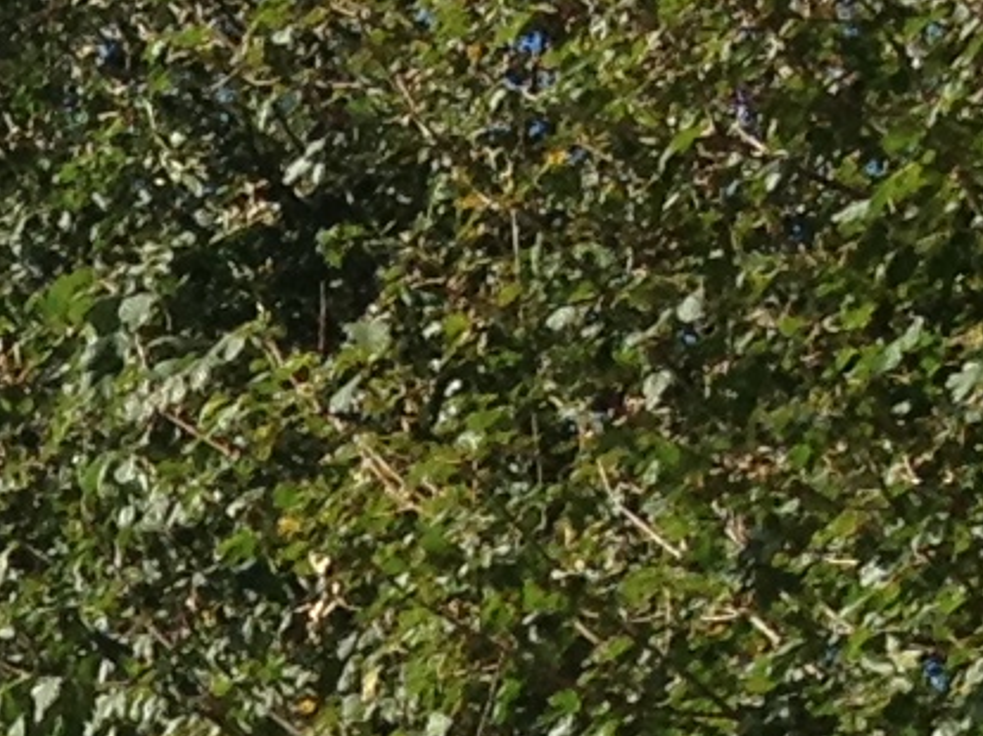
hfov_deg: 6.9
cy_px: 2044
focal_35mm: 276
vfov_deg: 5.1
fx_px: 7833
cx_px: -1159
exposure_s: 1/1126
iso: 50
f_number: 2.4
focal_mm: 4.28
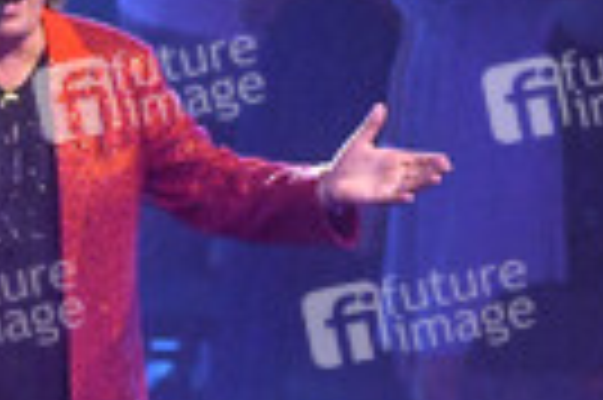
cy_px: 427
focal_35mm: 1685
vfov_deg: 0.8
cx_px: 29
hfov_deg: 1.2
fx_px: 28189
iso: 16000
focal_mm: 500
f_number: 5.6
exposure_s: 1/400
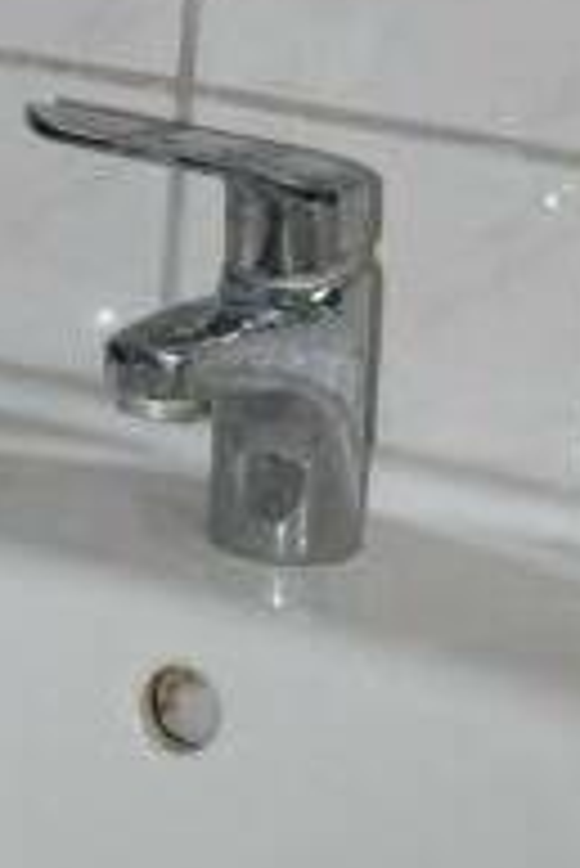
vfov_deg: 13.8
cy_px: -283
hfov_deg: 9.6
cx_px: 83
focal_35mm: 143
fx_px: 3449
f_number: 3.5
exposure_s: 1/60
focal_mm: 18
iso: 800
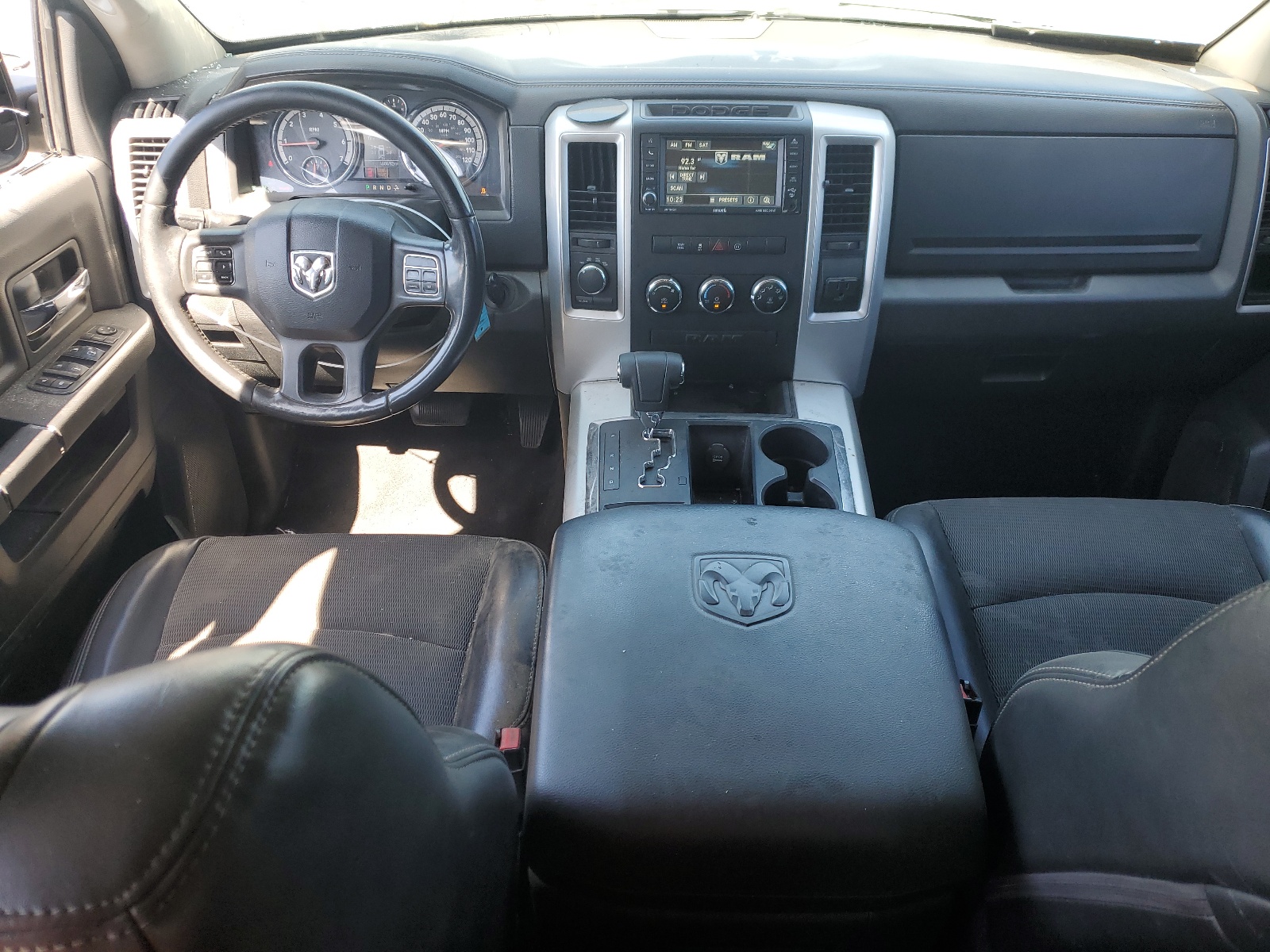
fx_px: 954
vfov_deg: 53.1
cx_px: 635
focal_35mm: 26
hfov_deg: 67.3
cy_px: 476
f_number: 1.5
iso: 50
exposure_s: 1/132
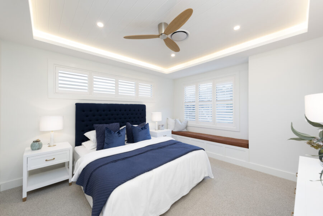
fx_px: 126
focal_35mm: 14
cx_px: 162
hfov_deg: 104.2
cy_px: 108
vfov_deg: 81.3
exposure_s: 1/13
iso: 250
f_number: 10
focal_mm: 14
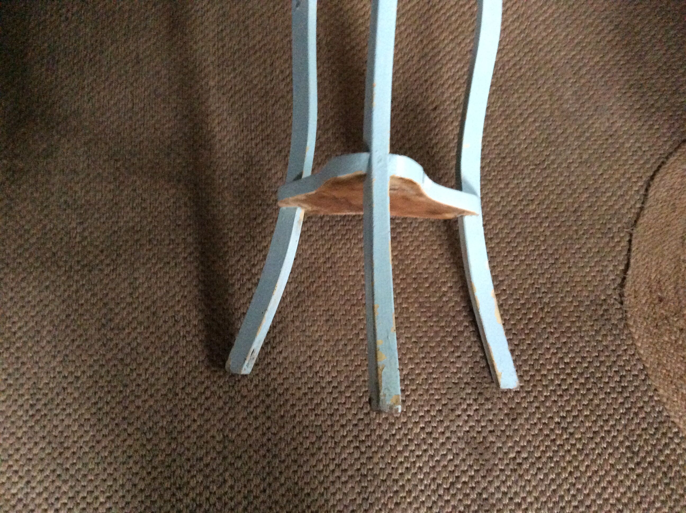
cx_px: 343
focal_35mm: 32
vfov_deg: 44.1
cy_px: 256
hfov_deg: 56.9
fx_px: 633
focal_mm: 3.3
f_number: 2.4
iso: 500
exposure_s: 1/17
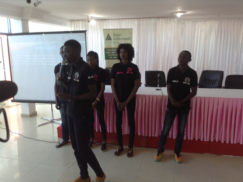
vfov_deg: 42.8
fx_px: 231
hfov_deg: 55.4
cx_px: 122
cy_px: 91
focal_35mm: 33
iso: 80
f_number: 2.4
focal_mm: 3.3
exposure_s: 1/24
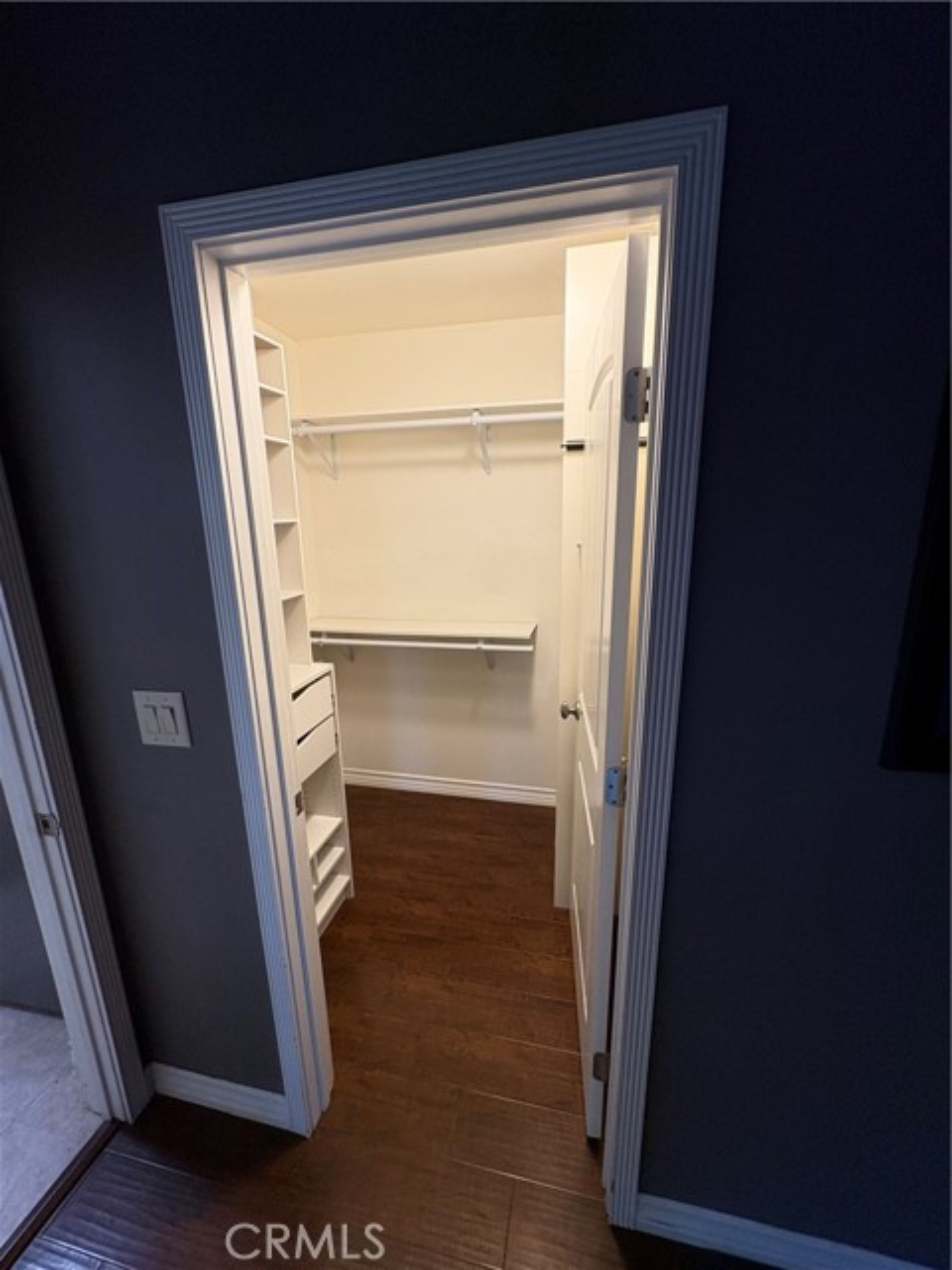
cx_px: 476
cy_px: 635
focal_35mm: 14
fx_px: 513
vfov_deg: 102.1
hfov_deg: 85.7
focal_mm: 2.22
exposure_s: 1/60
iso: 250
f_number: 2.2
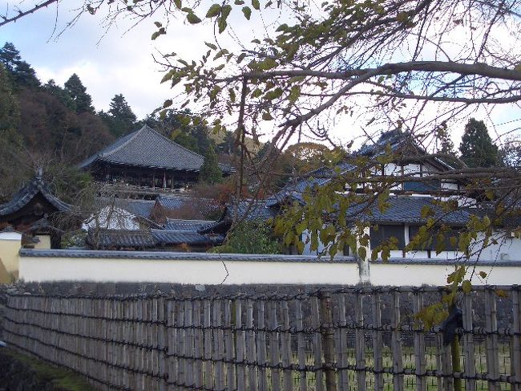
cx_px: 260
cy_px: 196
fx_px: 933
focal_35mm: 62
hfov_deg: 31.2
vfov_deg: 23.6
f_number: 3.5
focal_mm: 10.2
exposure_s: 1/160
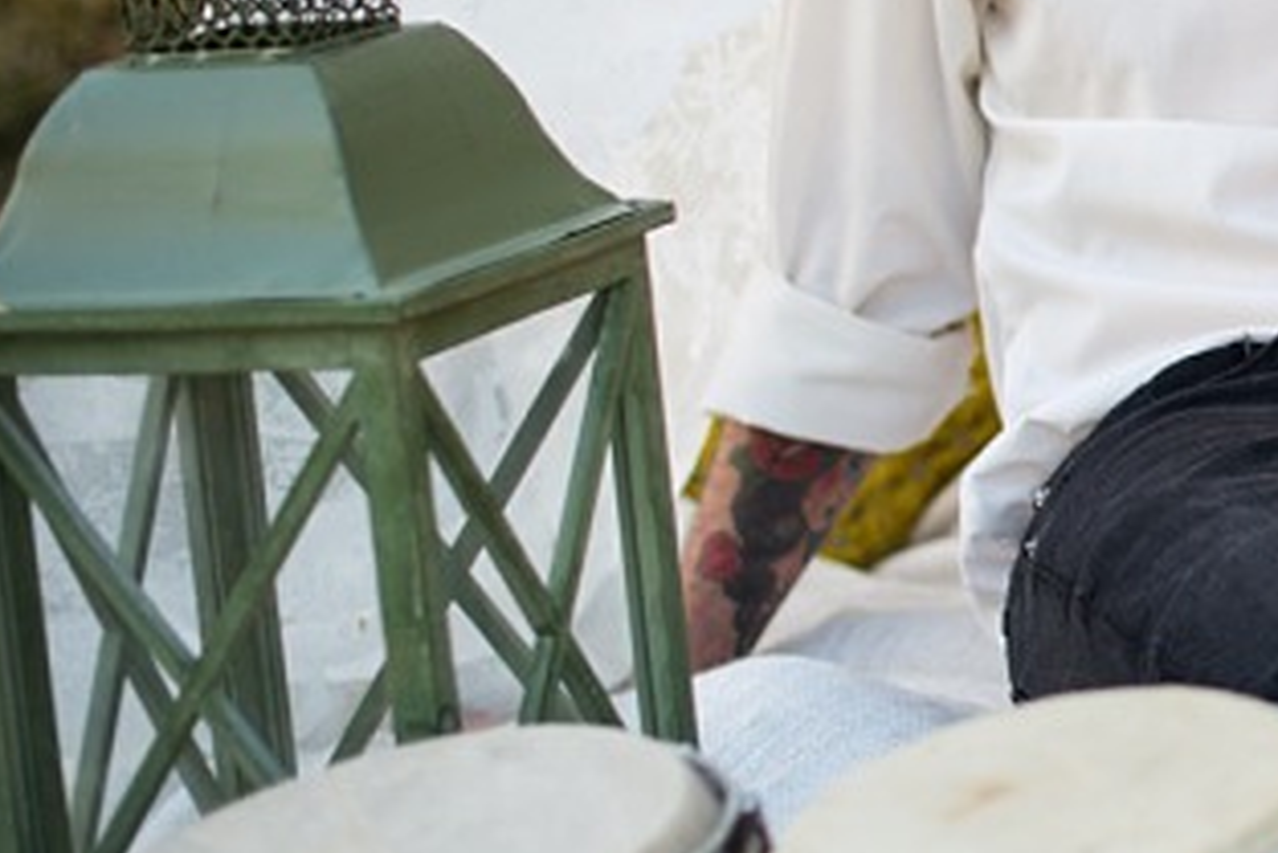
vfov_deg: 9.3
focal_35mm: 148
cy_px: 127
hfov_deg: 13.3
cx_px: 1776
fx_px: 5256
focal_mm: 50
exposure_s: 1/1000
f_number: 2.2
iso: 250
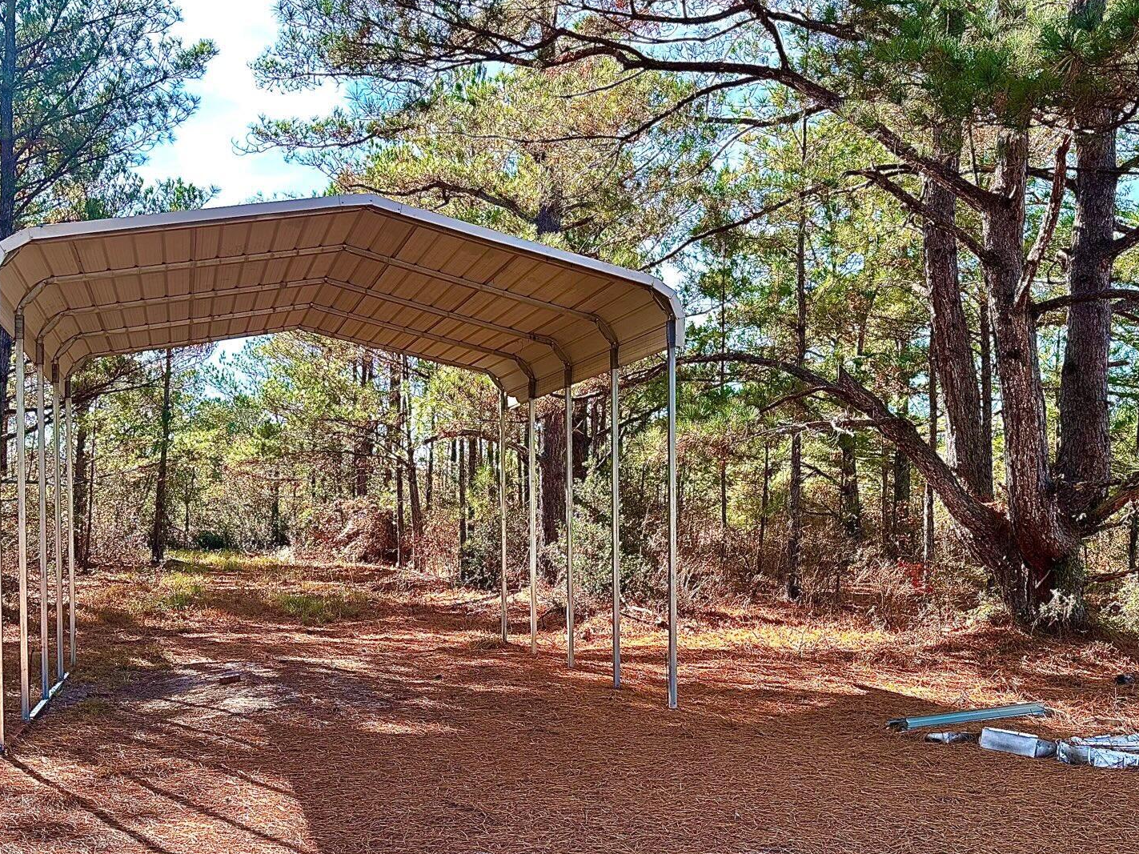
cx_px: 559
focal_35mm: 34
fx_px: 1119
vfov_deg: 41.6
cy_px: 509
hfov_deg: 54.0
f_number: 1.78
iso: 80
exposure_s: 1/729
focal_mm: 6.86
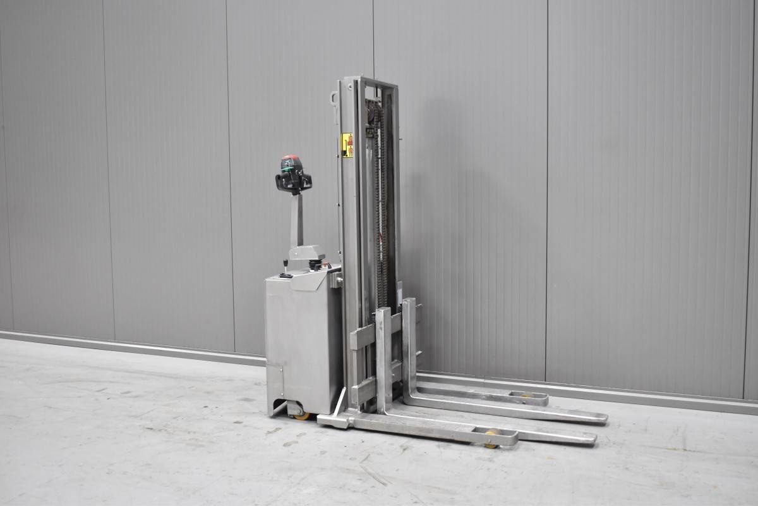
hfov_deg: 53.1
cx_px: 379
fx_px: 758
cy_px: 253
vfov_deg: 36.9
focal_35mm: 36
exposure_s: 1/50
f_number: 4.5
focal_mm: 24
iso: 1600
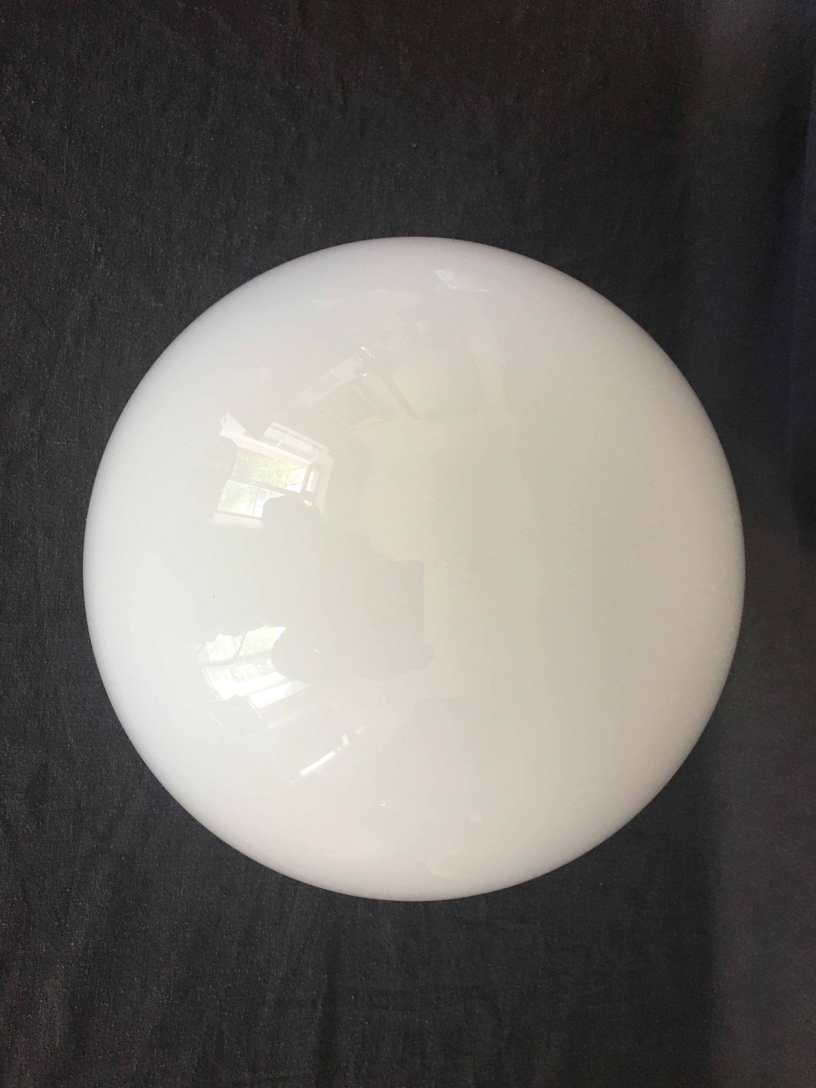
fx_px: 911
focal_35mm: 29
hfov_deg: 48.2
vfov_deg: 61.7
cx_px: 408
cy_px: 544
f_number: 2.2
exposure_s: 1/33
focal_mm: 4.15
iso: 64
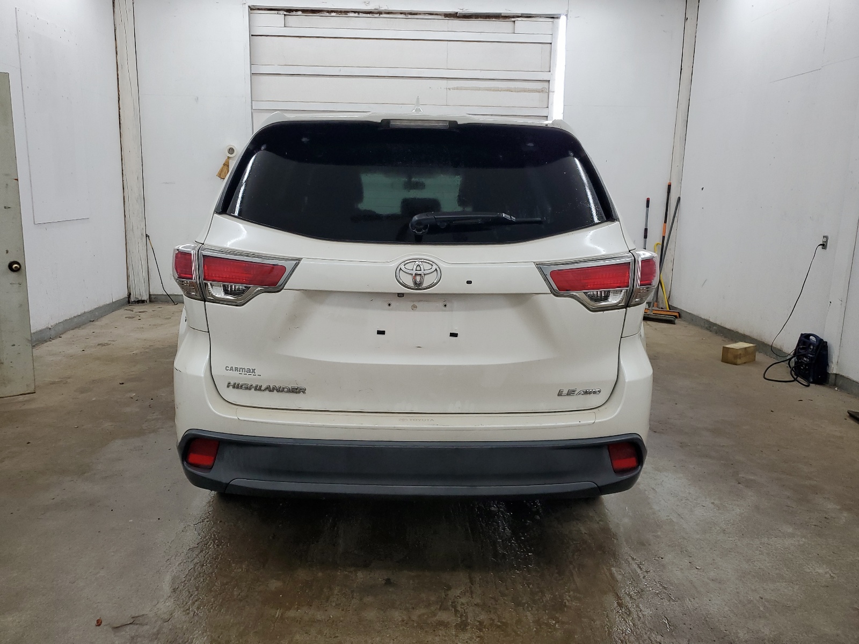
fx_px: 645
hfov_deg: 67.3
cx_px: 430
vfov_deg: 53.1
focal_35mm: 26
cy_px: 322
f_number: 1.5
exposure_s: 1/120
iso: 68
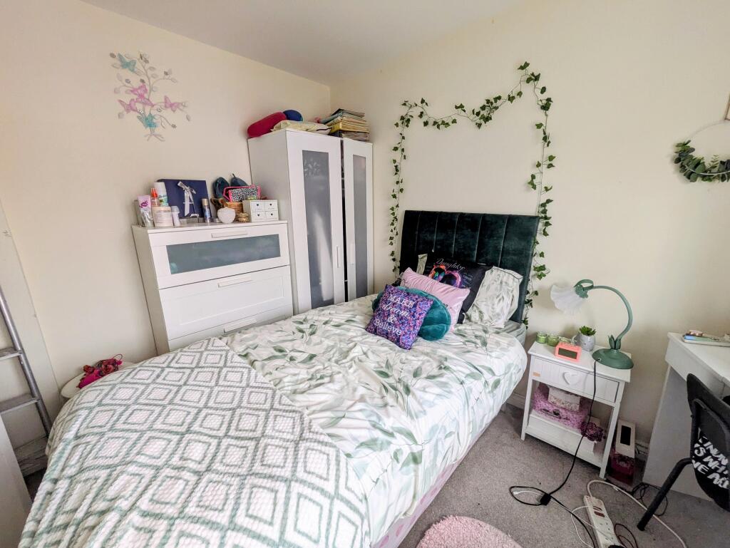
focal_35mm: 14
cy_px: 274
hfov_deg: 102.0
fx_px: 295
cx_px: 365
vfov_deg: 85.7
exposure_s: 1/50
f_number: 2.2
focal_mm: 1.83
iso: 118
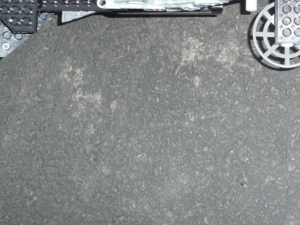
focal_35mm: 71
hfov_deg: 26.6
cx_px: 260
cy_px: -20
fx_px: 616
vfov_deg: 19.9
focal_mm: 4.6
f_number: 3.3
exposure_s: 1/30
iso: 100
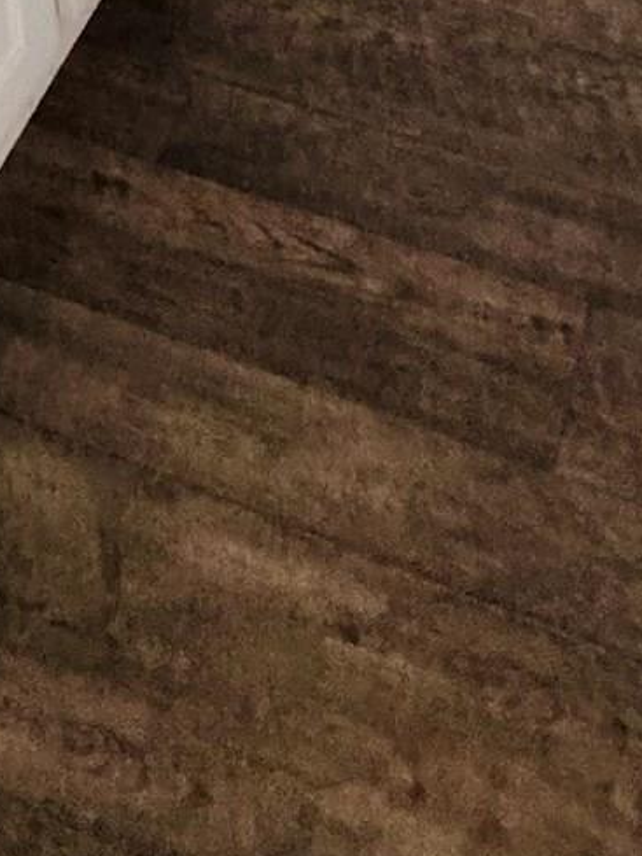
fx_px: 1631
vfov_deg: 18.4
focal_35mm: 66
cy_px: -888
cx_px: 395
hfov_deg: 22.2
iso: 500
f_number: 2.2
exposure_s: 1/60
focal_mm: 2.22
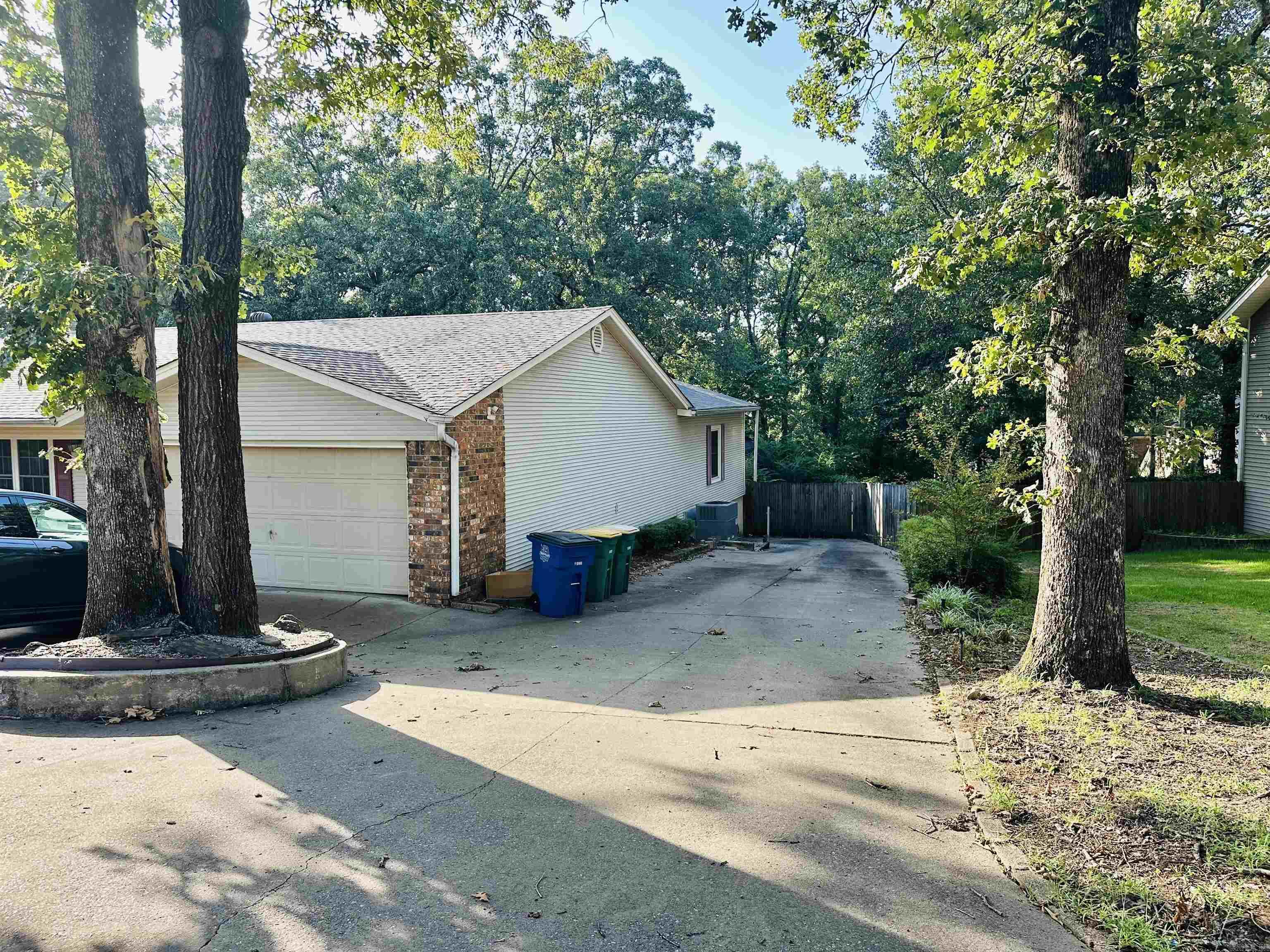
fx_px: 881
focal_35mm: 24
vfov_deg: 56.8
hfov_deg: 71.6
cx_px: 635
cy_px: 476
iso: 80
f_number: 1.78
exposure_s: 1/494
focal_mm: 6.86
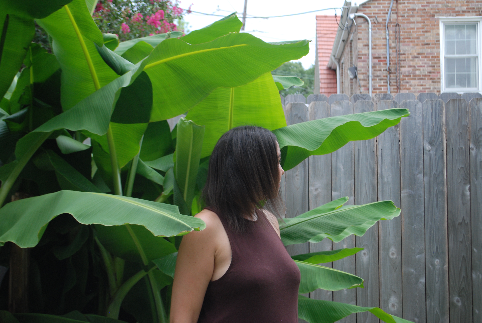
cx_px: 241
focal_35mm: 57
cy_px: 162
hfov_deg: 35.0
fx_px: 764
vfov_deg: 23.8
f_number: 5.3
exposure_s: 1/200
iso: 400
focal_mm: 38
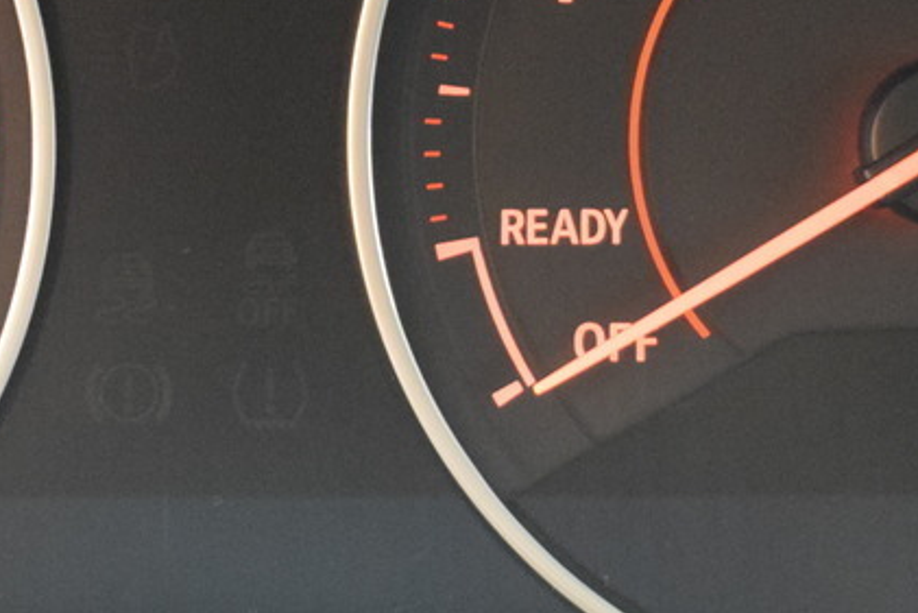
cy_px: -24
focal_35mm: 173
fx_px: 4413
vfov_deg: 7.9
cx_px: 209
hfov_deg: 11.8
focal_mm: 30
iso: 3200
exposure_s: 1/13
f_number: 4.2
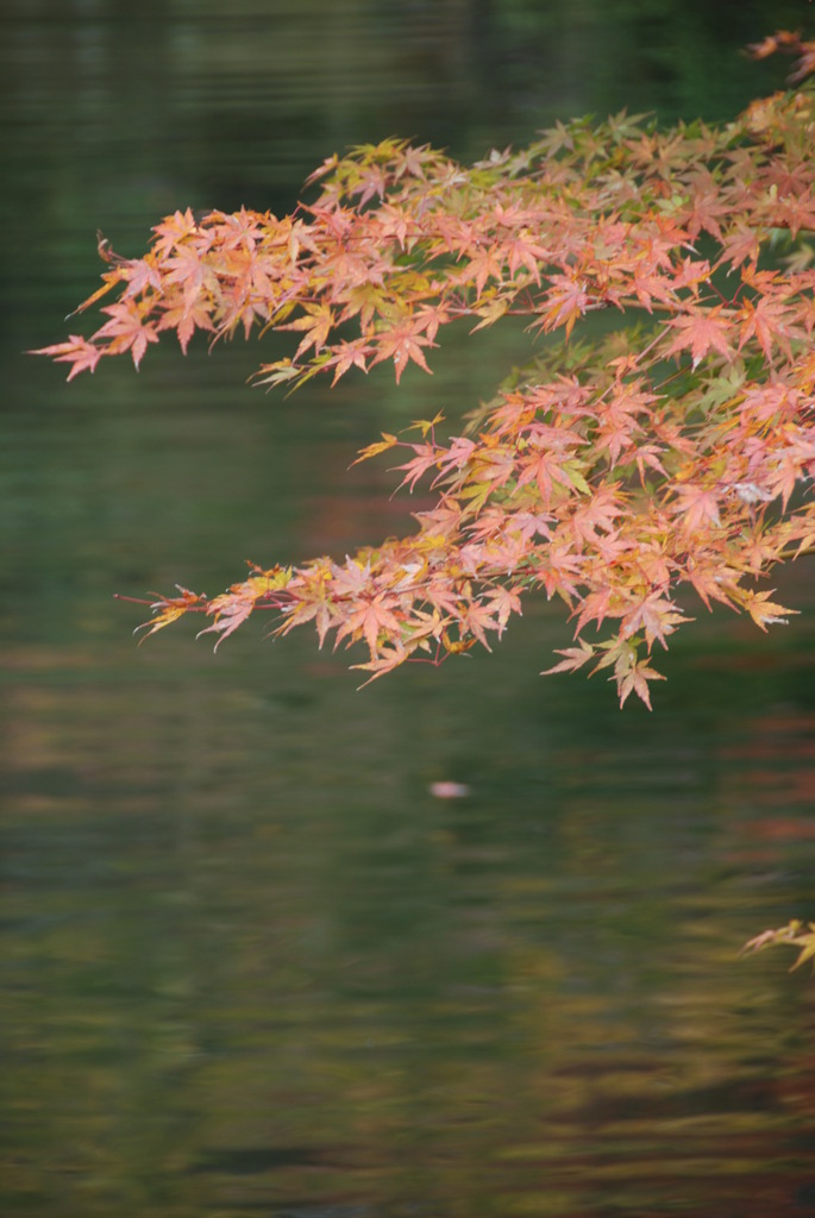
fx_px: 10163
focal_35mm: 300
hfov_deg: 4.6
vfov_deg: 6.9
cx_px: 408
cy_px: 609
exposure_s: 1/40
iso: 100
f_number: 5.6
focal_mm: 200
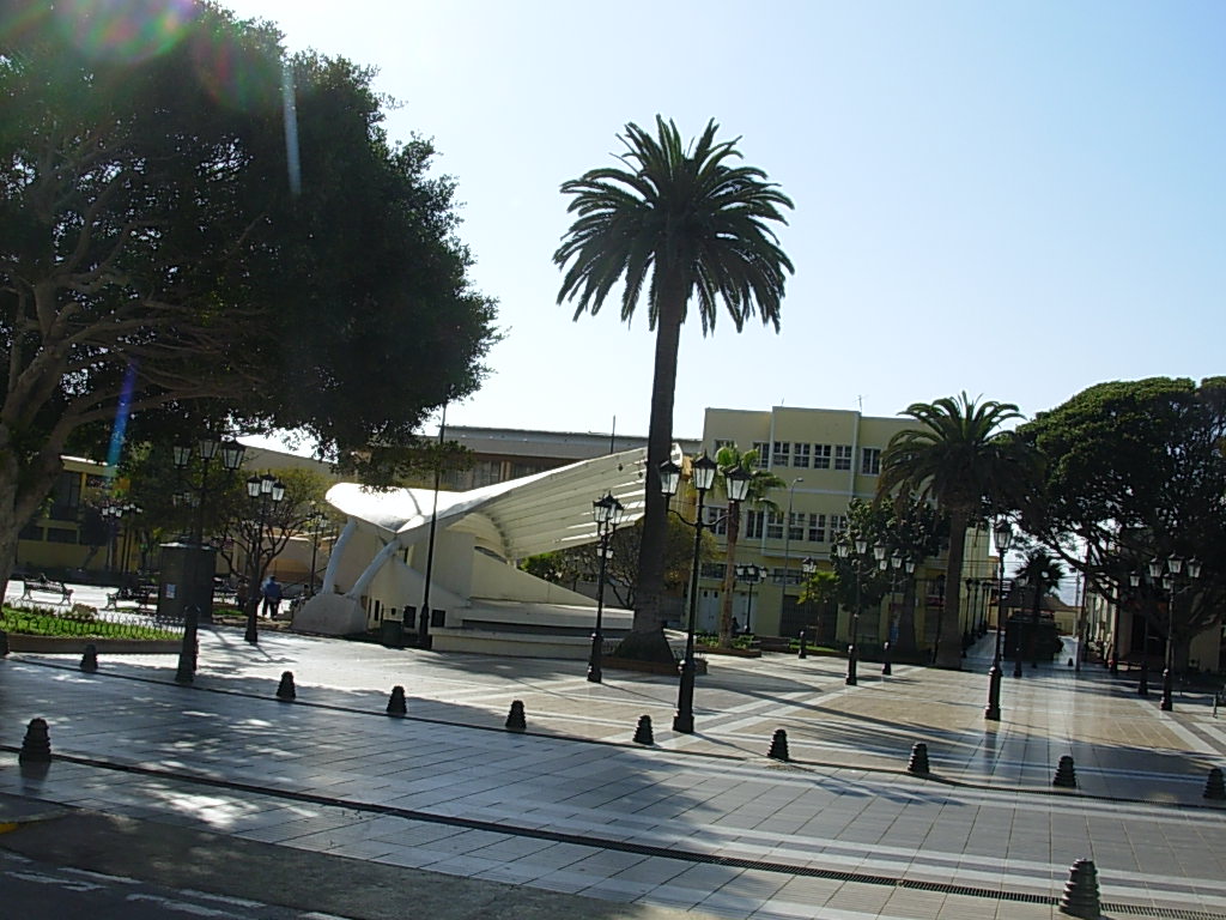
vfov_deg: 37.7
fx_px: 1346
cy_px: 460
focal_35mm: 38
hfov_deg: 49.0
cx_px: 613
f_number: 4.9
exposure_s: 1/527
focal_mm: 6.3
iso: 50
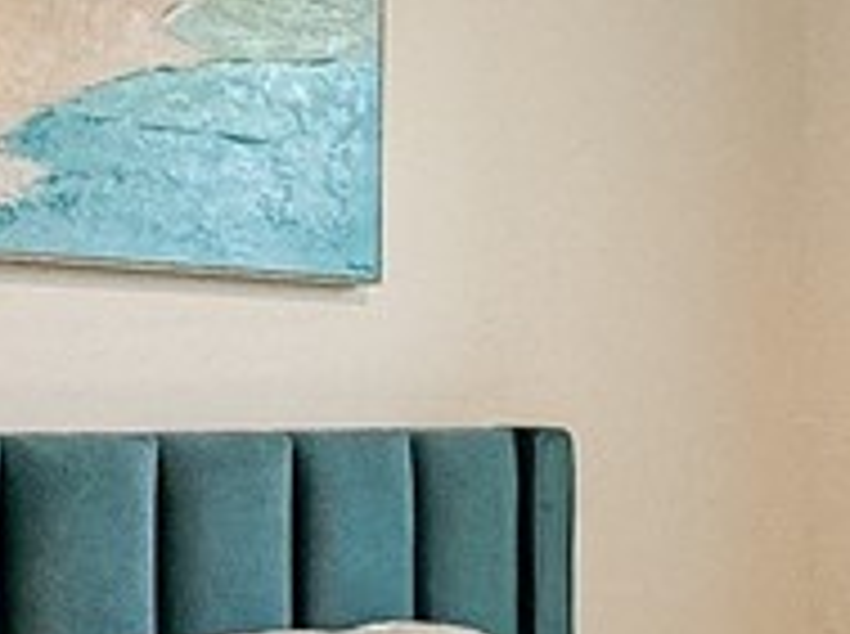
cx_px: 679
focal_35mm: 76
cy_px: 1039
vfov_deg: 16.9
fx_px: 1863
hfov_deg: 25.3
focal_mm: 2.22
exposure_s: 1/120
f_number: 2.2
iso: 160
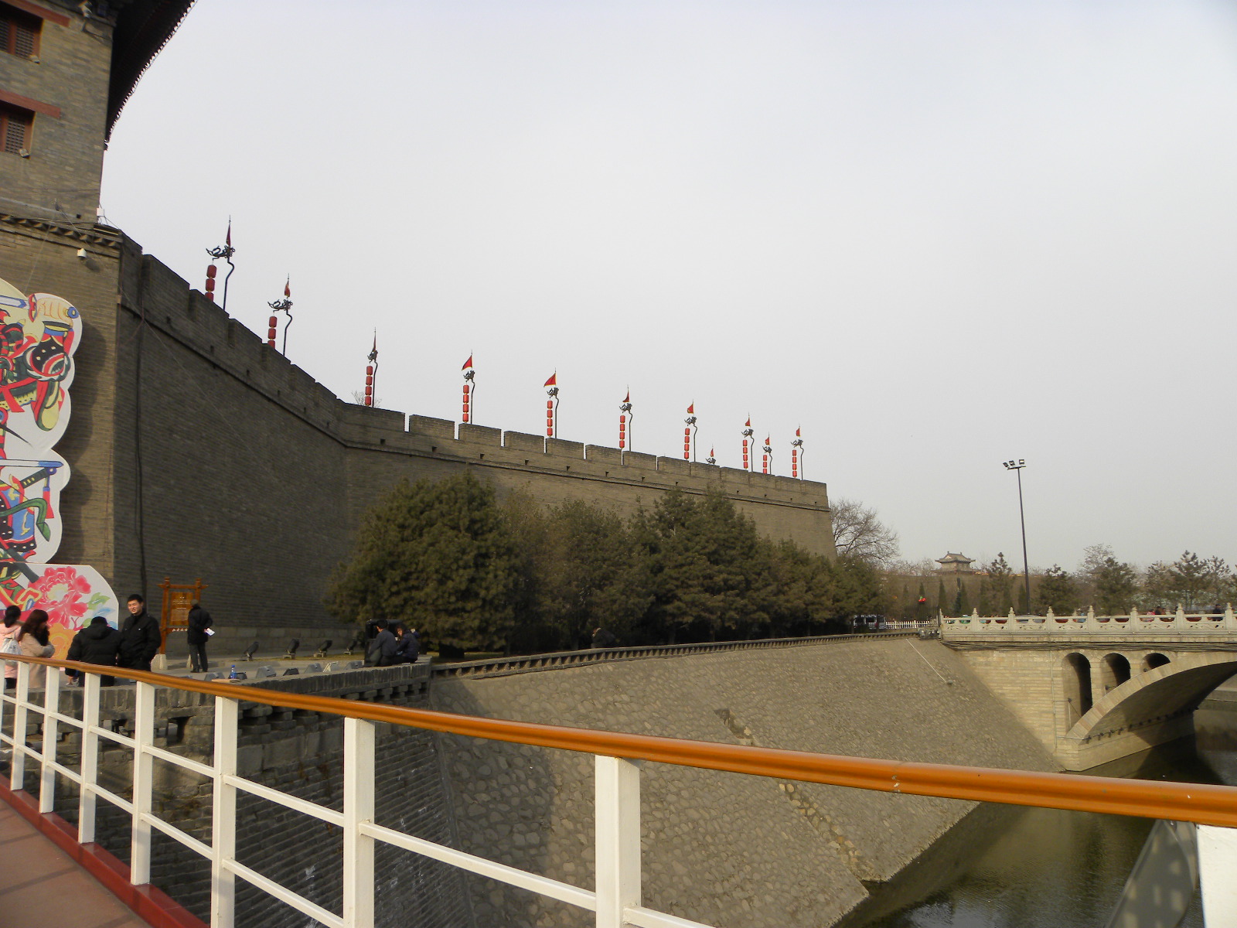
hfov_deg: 67.3
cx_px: 618
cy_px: 464
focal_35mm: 26
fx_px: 929
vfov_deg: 53.1
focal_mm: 4.6
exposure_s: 1/267
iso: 64
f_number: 5.6
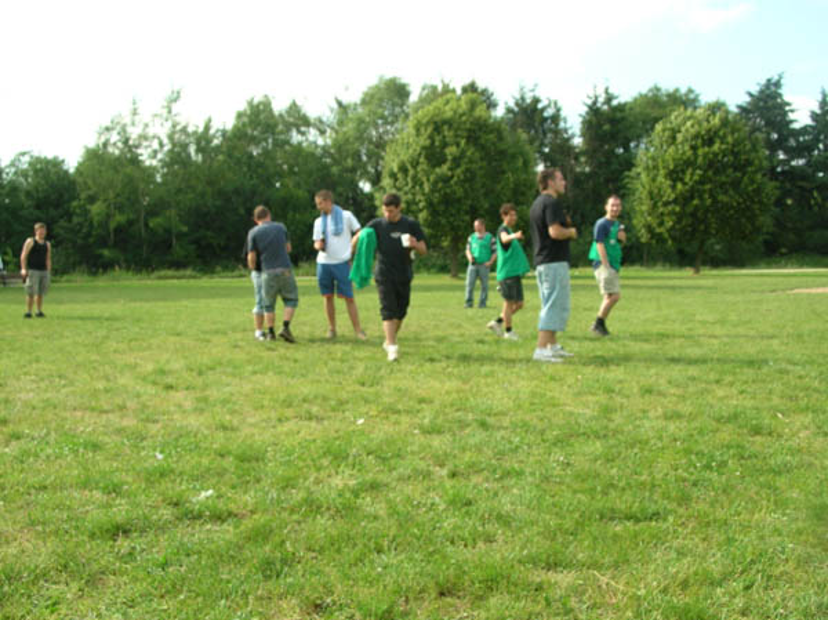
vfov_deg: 39.6
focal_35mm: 36
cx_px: 414
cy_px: 310
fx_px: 860
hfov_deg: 51.4
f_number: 3.7
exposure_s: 1/224
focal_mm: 6
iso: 50
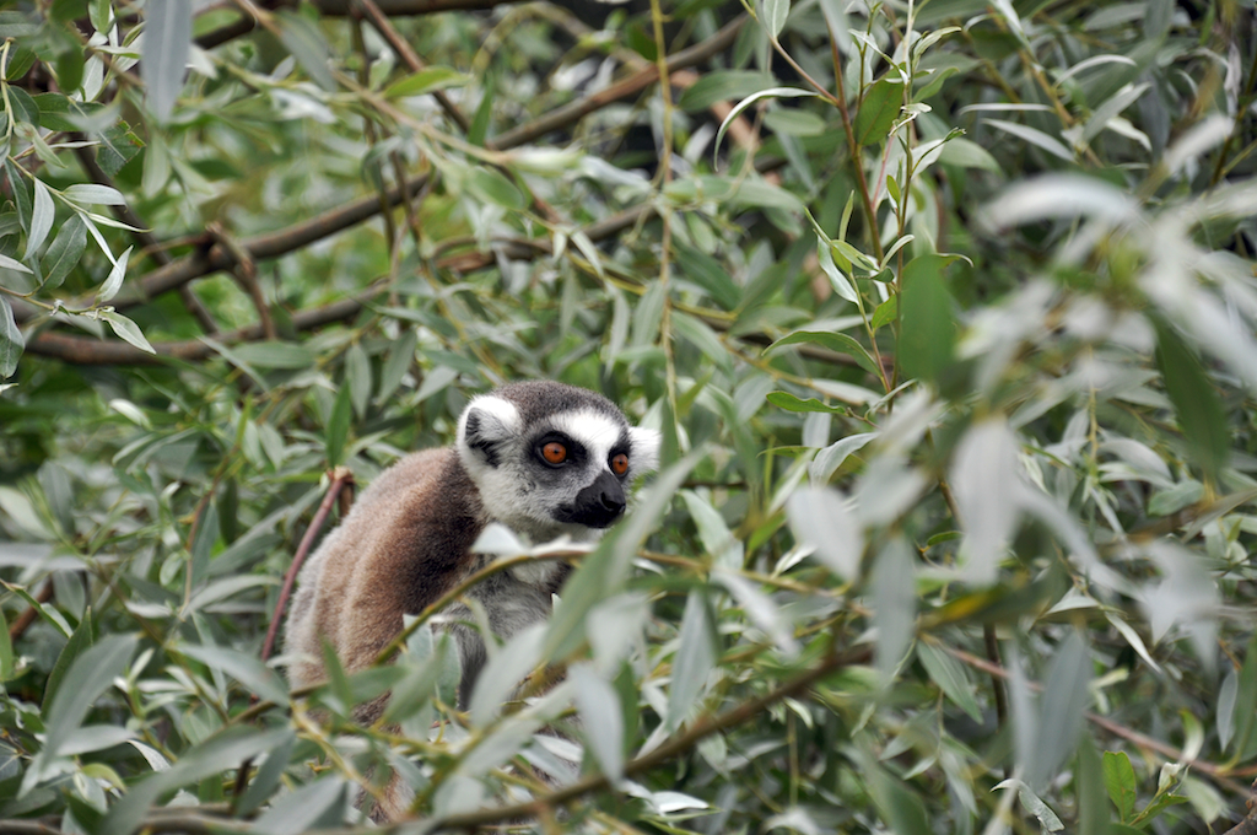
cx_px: 628
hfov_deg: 13.1
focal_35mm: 158
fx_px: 5492
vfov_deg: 8.7
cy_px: 418
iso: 200
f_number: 6.3
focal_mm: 105
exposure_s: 1/250
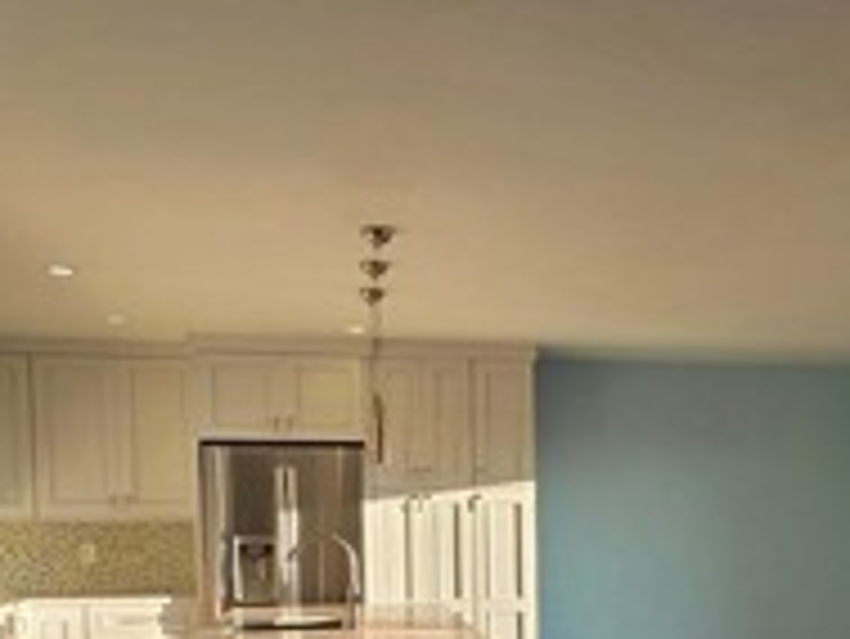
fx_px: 1081
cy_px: 590
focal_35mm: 44
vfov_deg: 31.2
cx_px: 648
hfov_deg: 41.5
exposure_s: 1/292
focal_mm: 2.2
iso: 50
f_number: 2.2
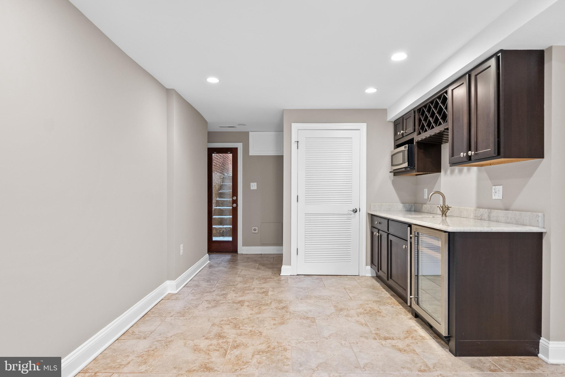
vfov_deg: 63.3
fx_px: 306
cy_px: 188
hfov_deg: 85.4
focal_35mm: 20
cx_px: 282
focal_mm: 19.5
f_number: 4
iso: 800
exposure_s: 1/25
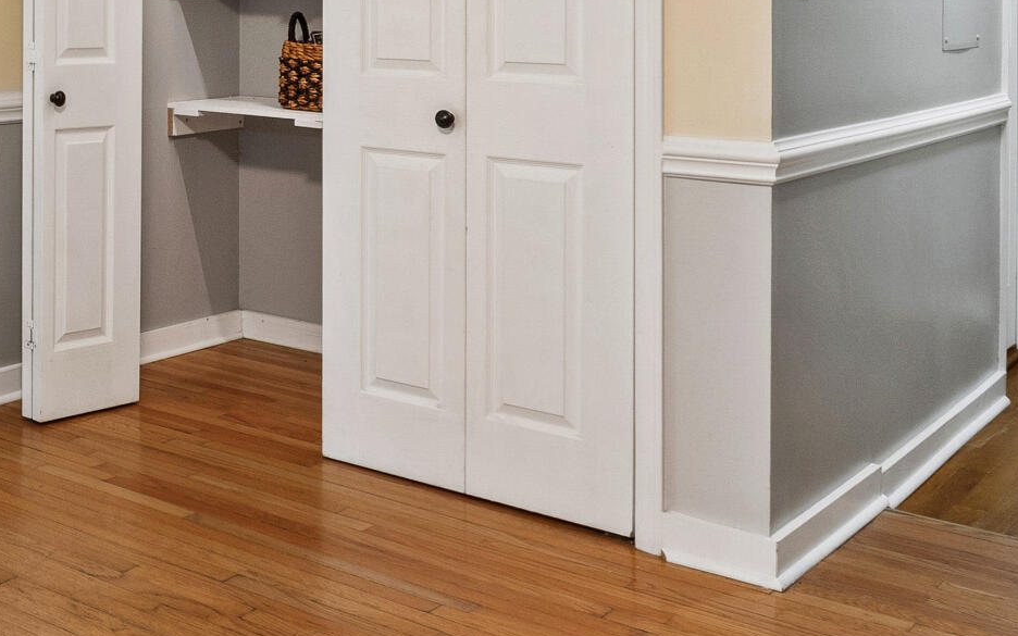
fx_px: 1359
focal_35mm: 49
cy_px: -4
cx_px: -80
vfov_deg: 25.1
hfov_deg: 35.6
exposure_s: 1/1.25
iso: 100
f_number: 8
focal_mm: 10
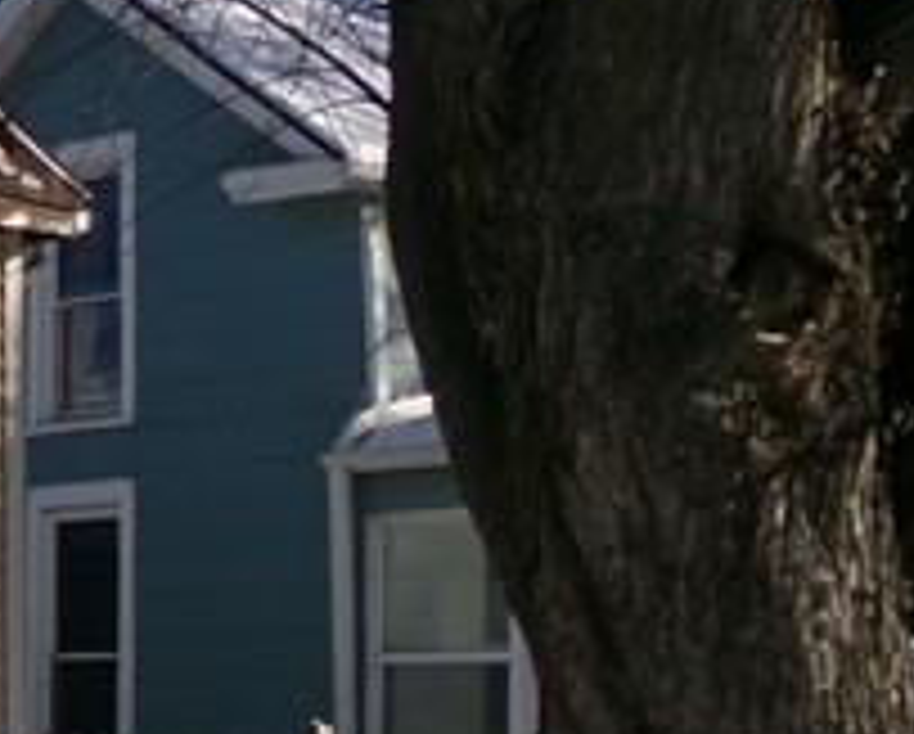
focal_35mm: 118
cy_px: 653
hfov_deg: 13.3
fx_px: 3197
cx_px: -1081
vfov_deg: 13.0
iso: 100
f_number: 3.7
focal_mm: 4.3
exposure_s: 1/1000
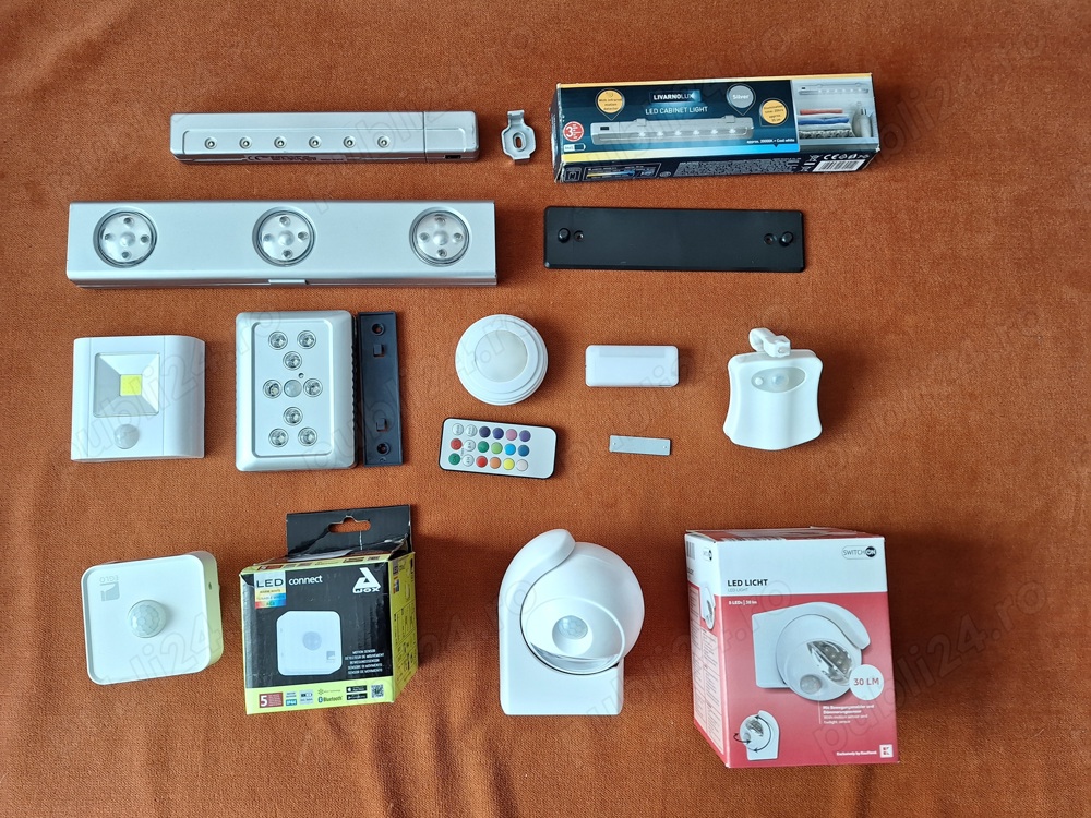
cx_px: 546
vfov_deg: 58.9
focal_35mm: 23
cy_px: 409
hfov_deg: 73.9
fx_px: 725
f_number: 1.8
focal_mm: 5.54
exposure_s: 1/50
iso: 50
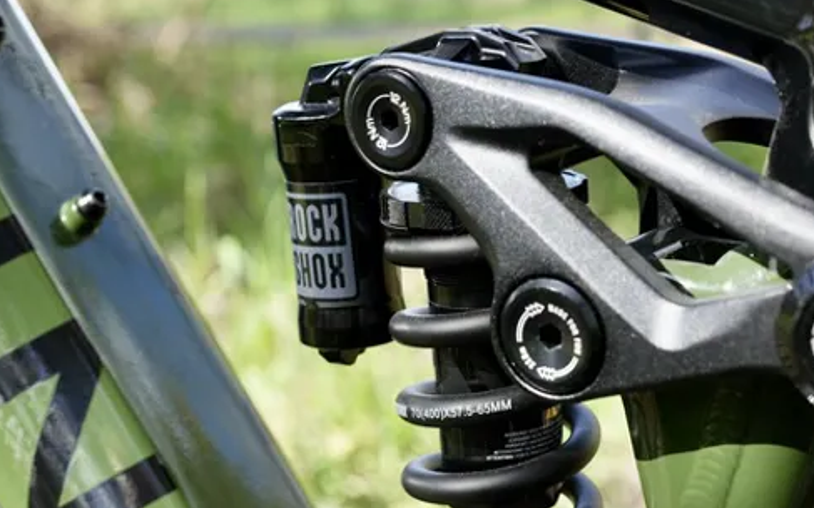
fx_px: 1486
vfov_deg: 19.1
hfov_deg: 30.6
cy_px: 432
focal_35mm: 67
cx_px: 491
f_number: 5.6
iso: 100
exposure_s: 1/50
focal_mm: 40
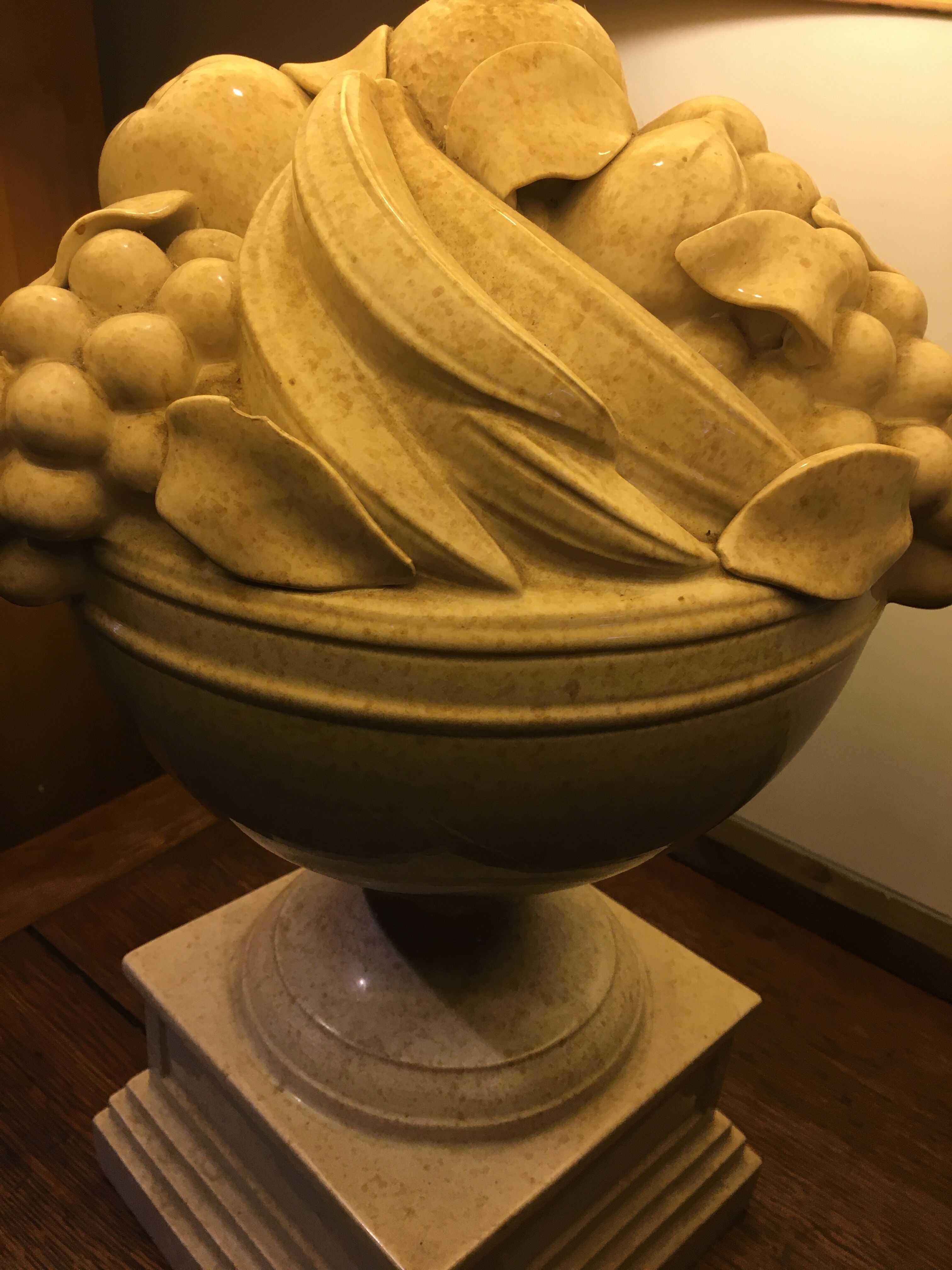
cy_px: 635
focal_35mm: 29
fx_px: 1063
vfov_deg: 61.7
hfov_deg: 48.2
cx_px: 476
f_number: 2.2
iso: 40
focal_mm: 4.15
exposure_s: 1/33
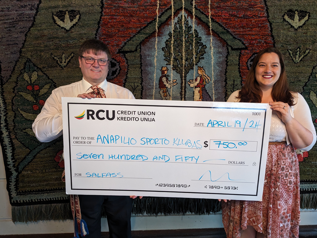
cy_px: 121
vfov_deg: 54.9
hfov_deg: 69.4
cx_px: 162
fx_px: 229
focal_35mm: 25
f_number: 1.68
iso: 780
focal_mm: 6.9
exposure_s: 1/120
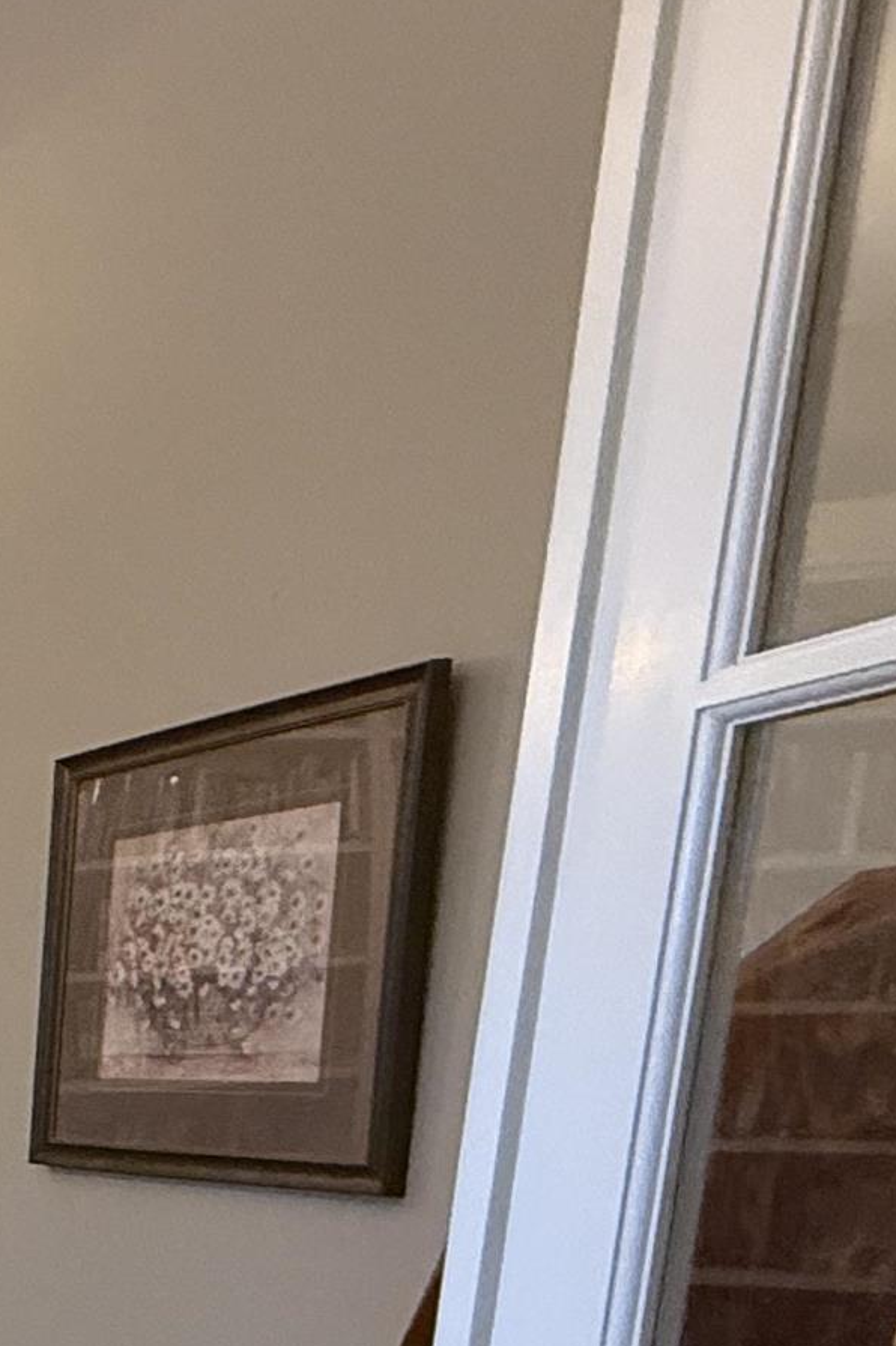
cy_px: 1307
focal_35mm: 50
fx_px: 1868
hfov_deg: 15.1
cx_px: -1261
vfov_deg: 36.2
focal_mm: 2.22
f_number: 2.2
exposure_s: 1/60
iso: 500
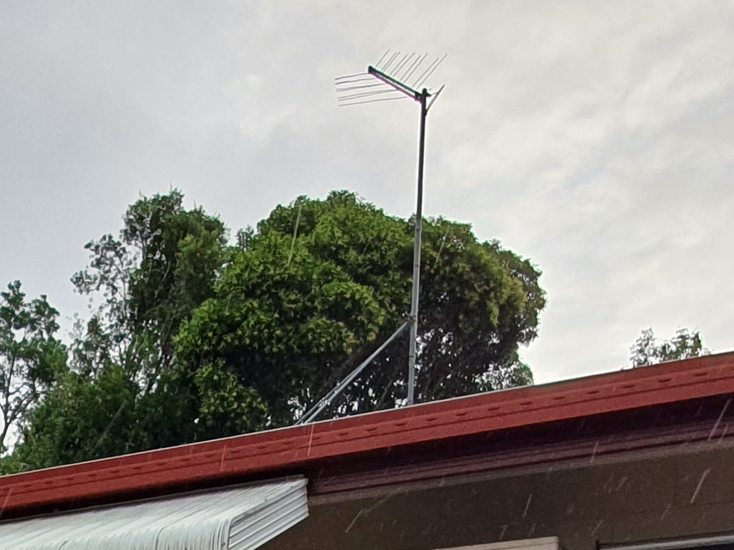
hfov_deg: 31.6
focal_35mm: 56
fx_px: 1187
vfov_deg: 20.9
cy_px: 891
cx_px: -12
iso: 50
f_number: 2.2
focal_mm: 1.8
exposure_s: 1/218
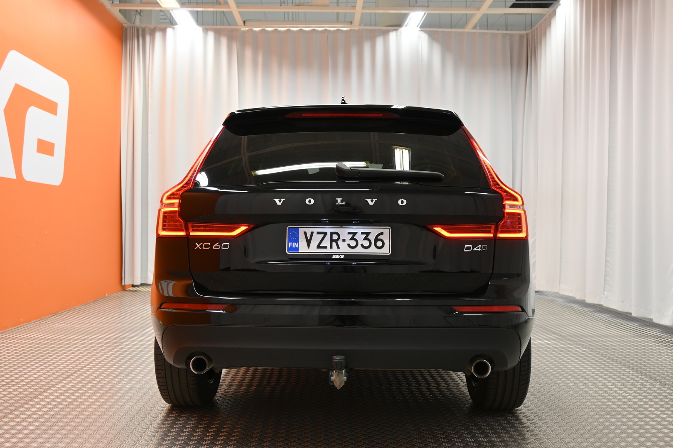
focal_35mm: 34
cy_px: 224
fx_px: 645
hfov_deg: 55.1
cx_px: 336
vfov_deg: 38.4
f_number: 4.2
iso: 400
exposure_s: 1/60
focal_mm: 23
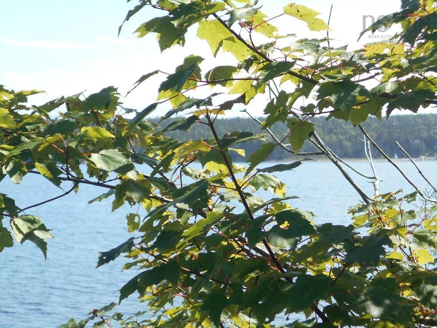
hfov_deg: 20.0
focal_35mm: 98
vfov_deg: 15.1
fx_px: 1237
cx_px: 218
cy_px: 164
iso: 80
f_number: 5.5
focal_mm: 17.6
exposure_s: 1/250
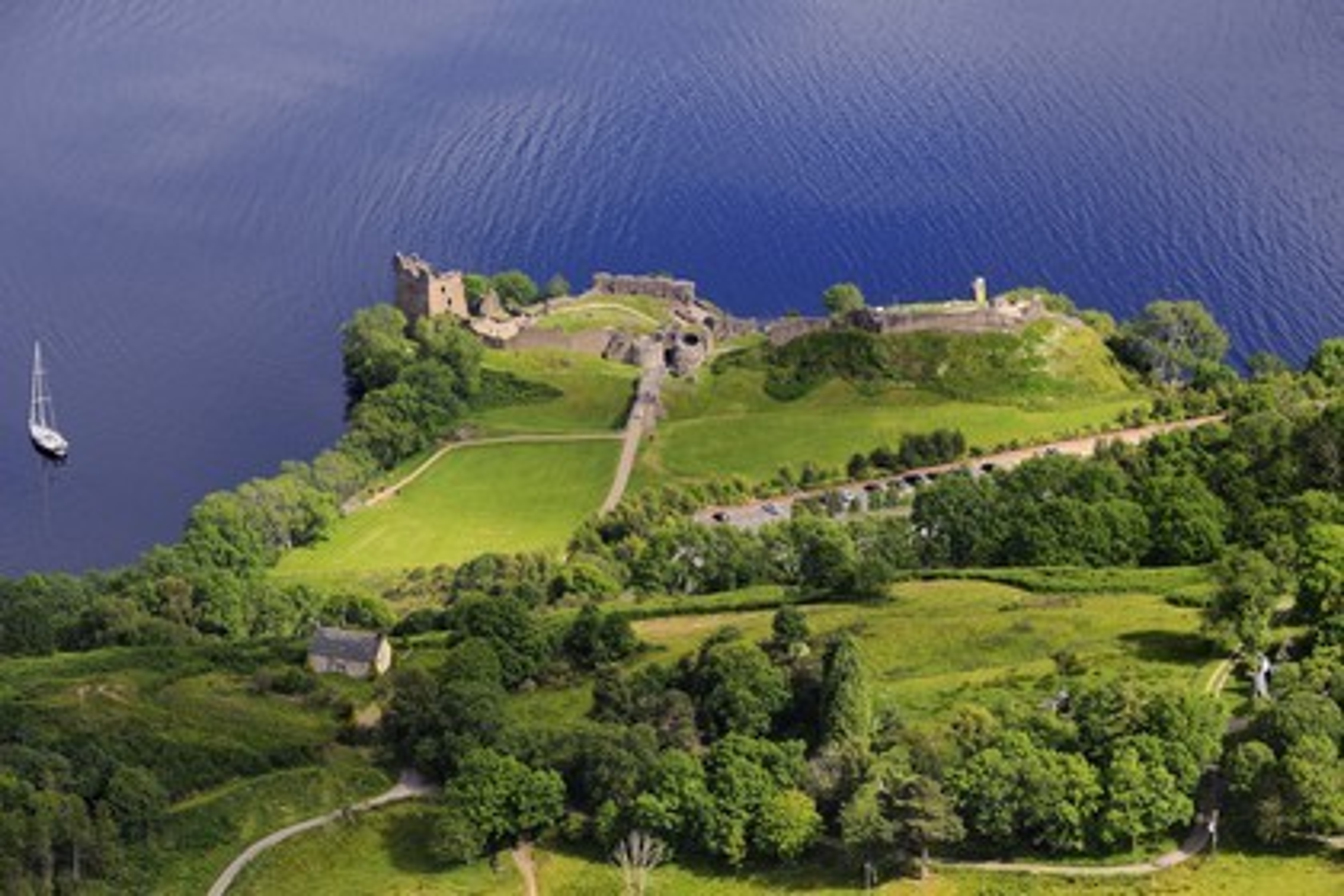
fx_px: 5226
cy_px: 448
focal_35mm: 140
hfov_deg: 14.7
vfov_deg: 9.8
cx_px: 672
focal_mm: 140
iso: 400
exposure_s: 1/800
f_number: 7.1
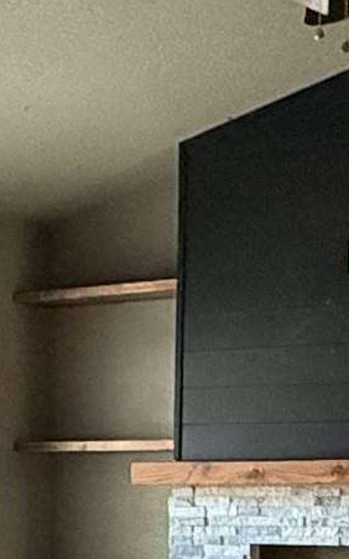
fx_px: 1537
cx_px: 26
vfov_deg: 19.3
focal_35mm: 101
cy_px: 693
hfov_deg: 12.8
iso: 400
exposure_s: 1/74
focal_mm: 2.22
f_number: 2.2
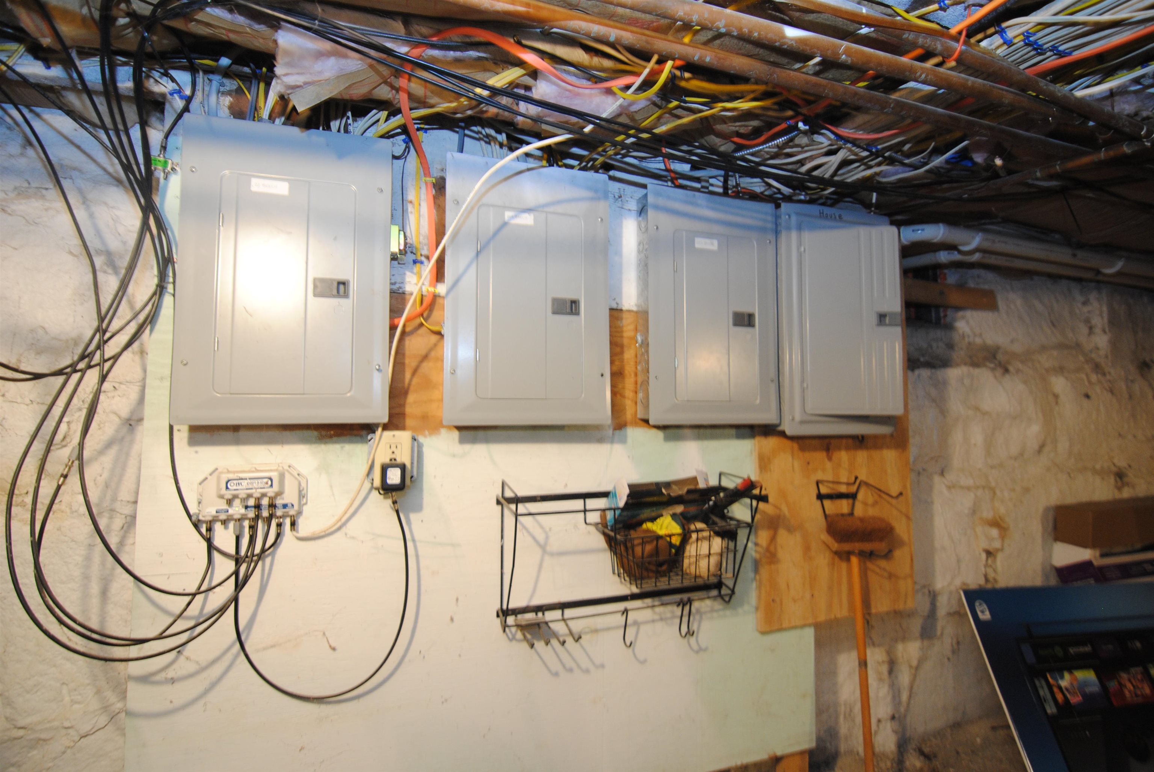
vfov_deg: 63.4
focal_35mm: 20
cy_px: 386
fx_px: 626
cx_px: 577
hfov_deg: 85.4
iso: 400
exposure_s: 1/8
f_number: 2.8
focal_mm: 13
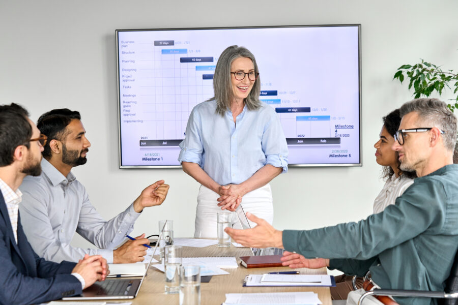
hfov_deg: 28.8
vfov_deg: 19.5
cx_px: 229
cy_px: 152
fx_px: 890
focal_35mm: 70
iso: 2000
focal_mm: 70
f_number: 5
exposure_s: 1/320
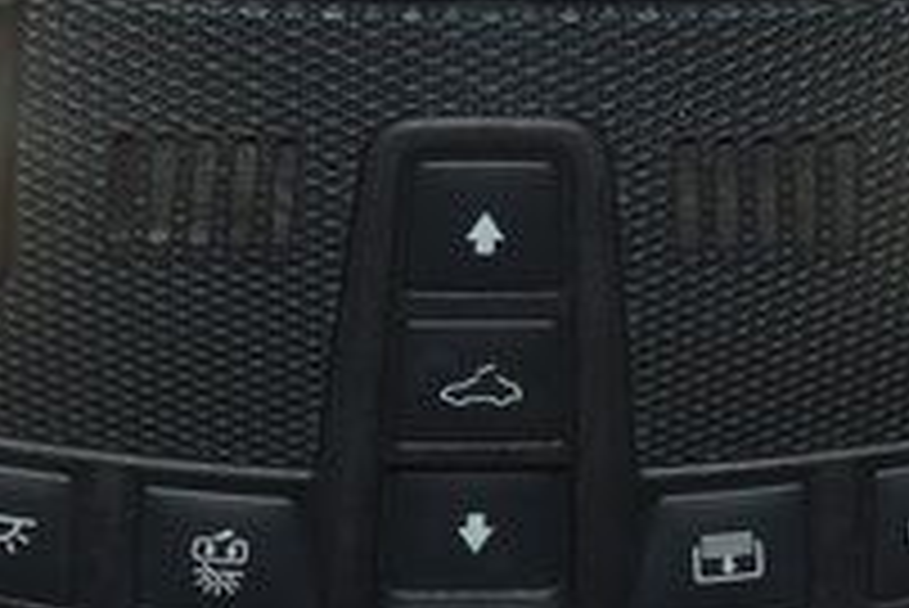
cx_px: 522
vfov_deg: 9.3
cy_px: 74
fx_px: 3729
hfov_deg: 13.9
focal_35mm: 148
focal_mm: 31
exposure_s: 1/80
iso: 720
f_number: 4
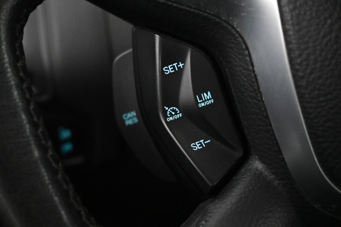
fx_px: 433
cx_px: 170
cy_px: 114
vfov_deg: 29.4
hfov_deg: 43.0
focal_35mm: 46
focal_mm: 30.5
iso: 9000
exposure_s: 1/50
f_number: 4.8
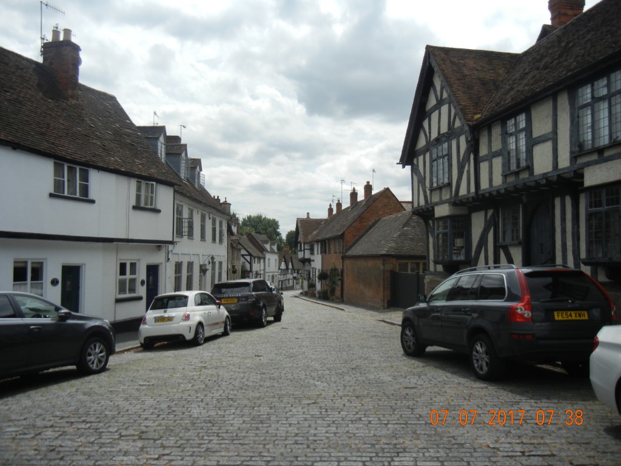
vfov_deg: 46.8
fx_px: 538
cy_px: 233
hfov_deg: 60.0
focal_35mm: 30
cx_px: 310
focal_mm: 5.4
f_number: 7
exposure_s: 1/617
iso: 160
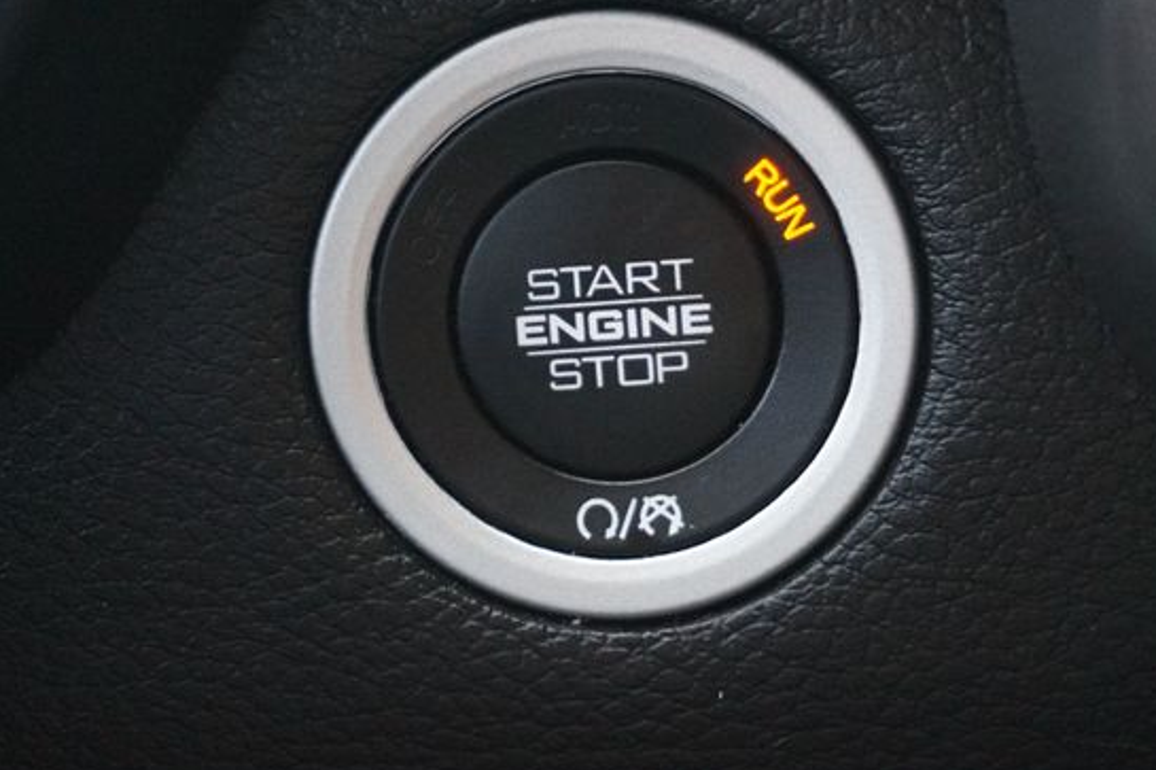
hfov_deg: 23.1
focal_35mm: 88
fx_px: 2825
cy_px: 335
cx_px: 609
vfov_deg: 15.5
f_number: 5.6
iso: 3200
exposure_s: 1/60
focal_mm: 50
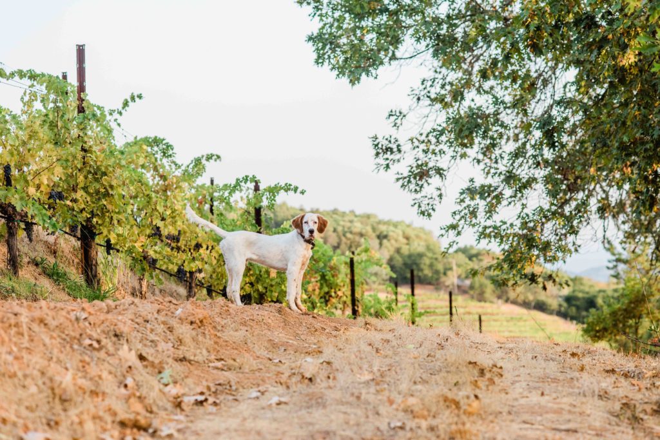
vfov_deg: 16.1
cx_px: 330
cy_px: 220
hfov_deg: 23.9
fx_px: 1558
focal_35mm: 85
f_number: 4
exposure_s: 1/750
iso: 400
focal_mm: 85
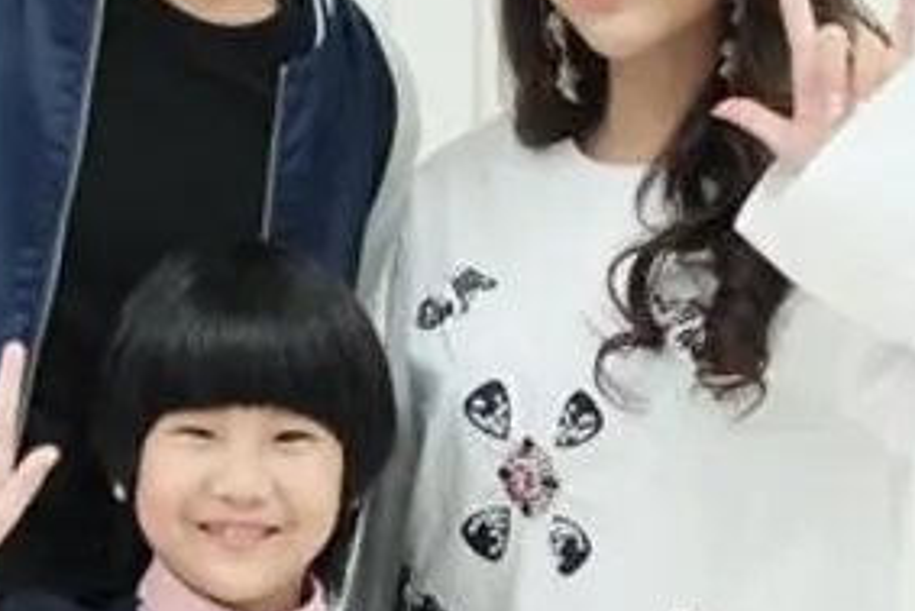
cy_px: 220
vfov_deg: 9.4
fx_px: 3713
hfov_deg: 14.0
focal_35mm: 146
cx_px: 385
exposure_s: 1/250
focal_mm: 35
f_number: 1.4
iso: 640
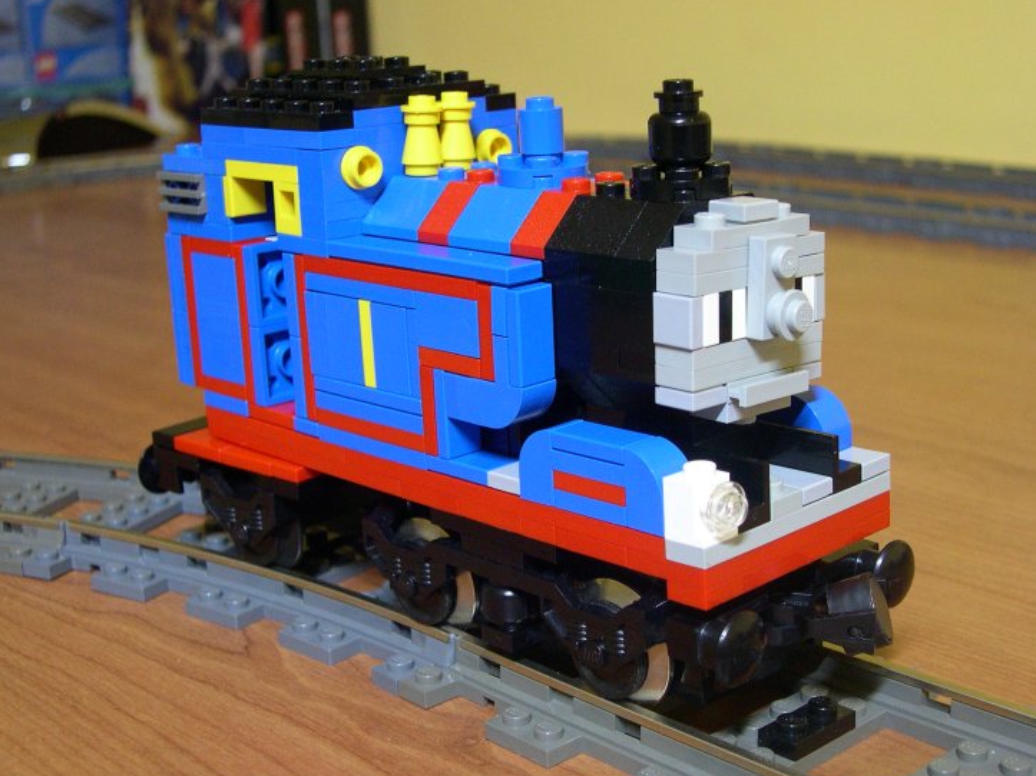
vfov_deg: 28.0
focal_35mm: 52
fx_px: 1556
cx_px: 549
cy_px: 398
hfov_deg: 36.8
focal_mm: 10.1
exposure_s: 1/4.5
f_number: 3.1
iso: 400
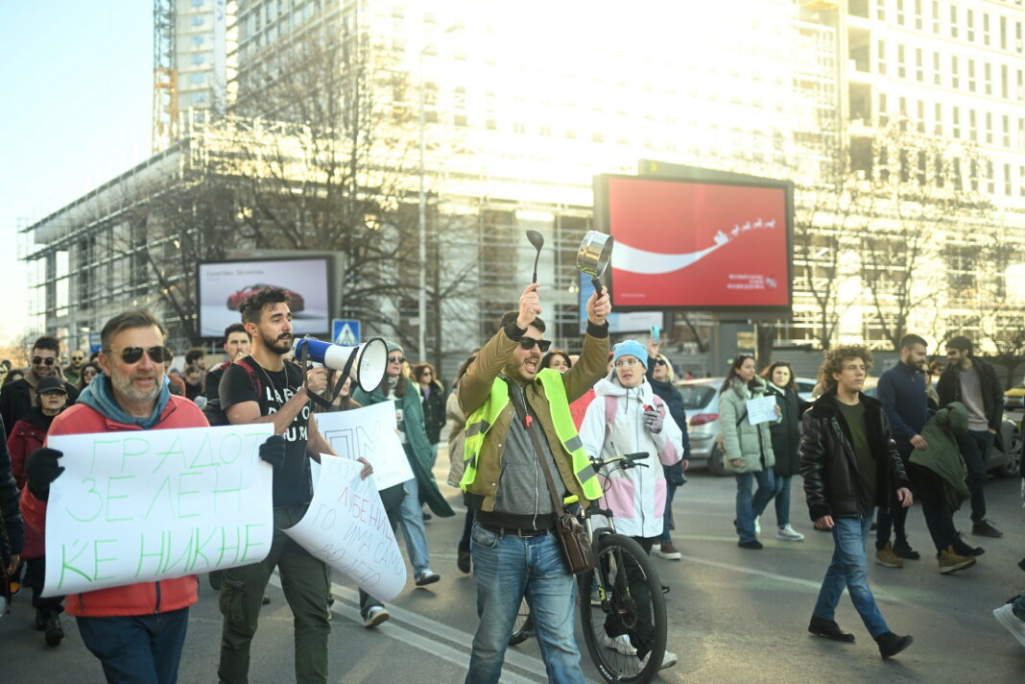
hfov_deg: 48.5
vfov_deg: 33.4
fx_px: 1139
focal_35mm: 40
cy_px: 342
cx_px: 512
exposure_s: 1/1600
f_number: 2.2
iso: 400
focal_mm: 40
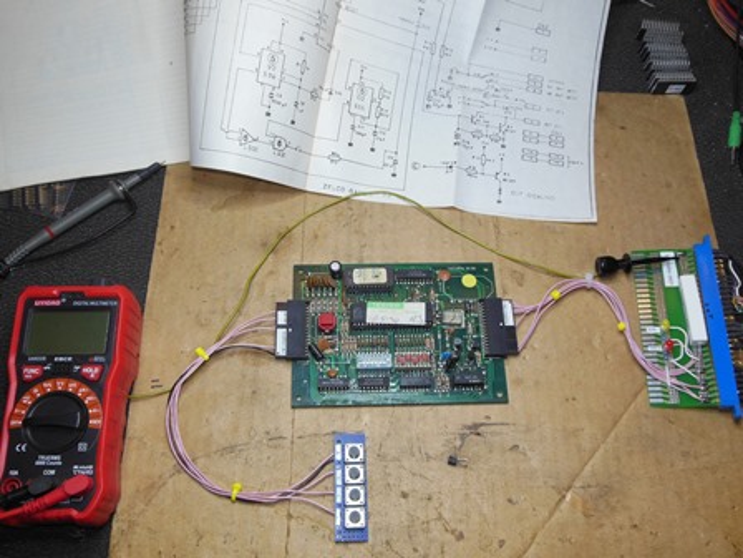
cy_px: 279
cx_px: 372
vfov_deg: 42.9
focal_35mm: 33
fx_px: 708
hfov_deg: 55.4
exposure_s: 1/40
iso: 125
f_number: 3.5
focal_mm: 6
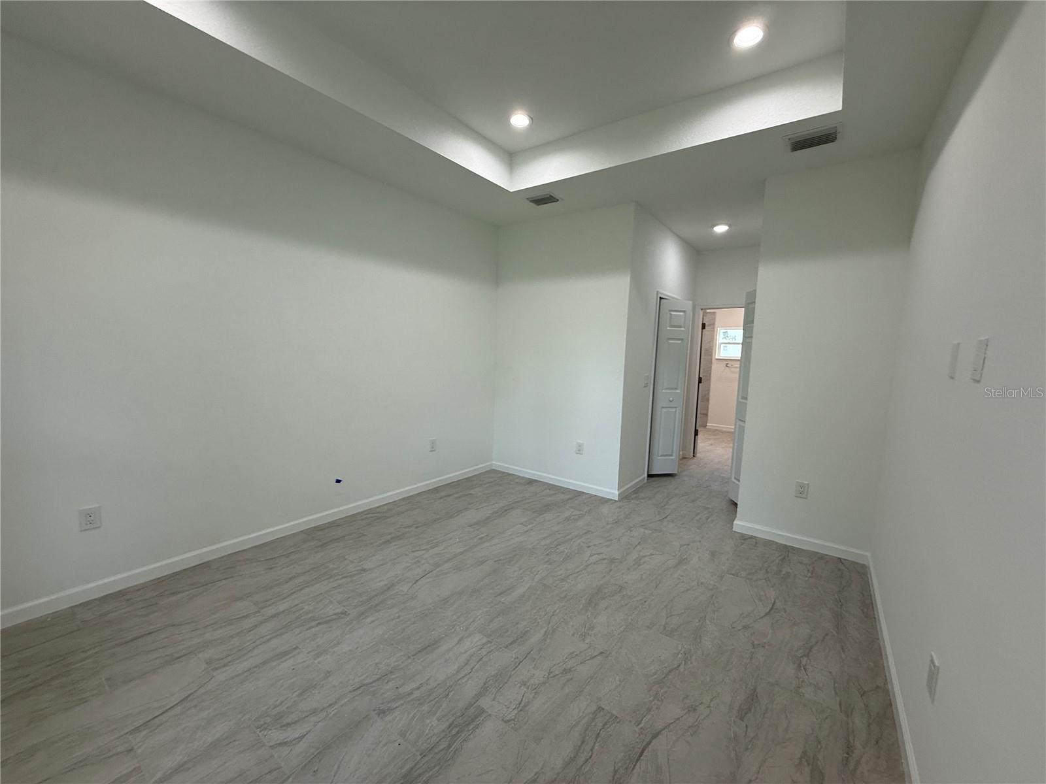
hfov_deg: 102.1
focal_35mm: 14
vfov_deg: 85.7
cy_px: 392
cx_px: 523
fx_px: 423
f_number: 2.2
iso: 80
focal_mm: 2.22
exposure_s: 1/120
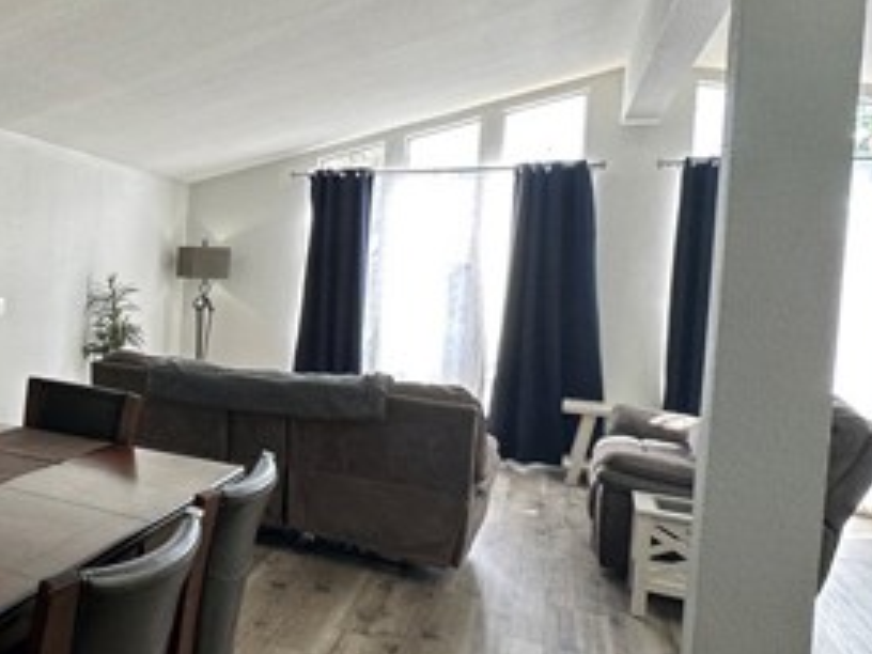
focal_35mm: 33
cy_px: 298
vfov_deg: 42.9
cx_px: -54
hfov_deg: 44.3
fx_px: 831
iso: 125
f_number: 2.2
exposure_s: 1/120
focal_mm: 2.22
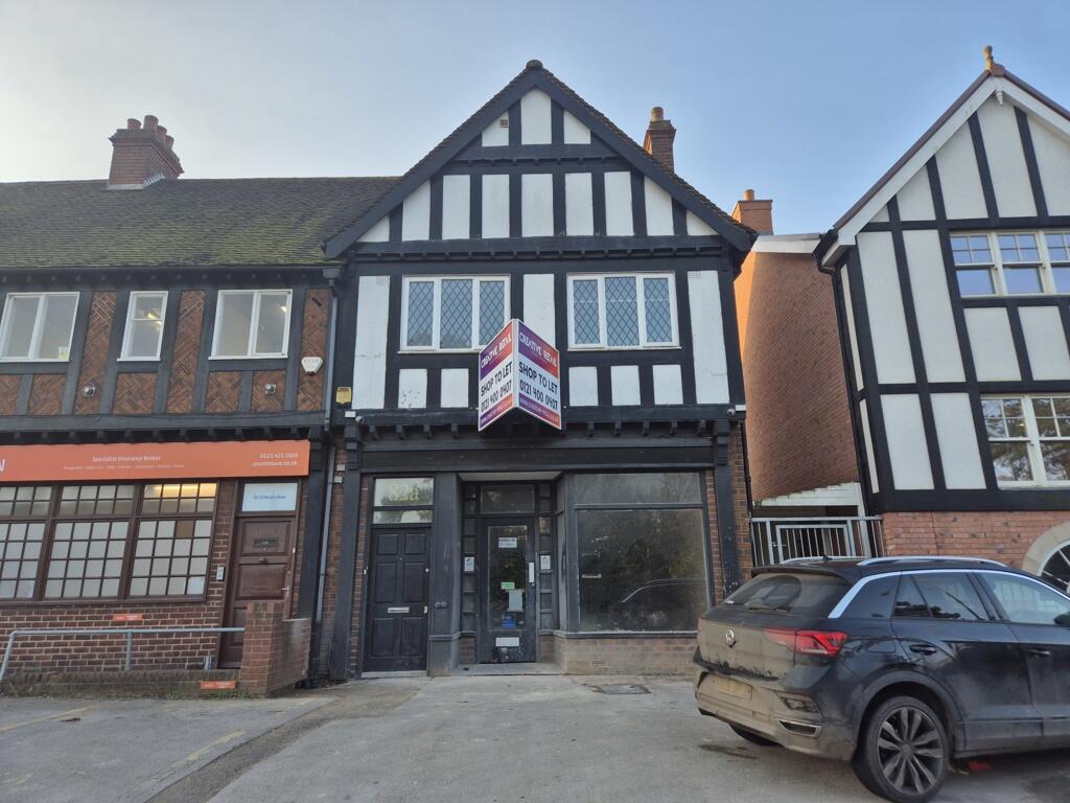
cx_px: 535
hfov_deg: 73.9
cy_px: 402
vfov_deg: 58.9
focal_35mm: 23
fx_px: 711
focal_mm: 5.4
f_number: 1.8
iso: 25
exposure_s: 1/536
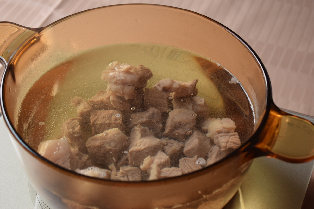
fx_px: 680
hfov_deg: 26.0
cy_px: 104
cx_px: 157
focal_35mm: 78
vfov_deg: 17.5
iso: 1000
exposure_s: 1/60
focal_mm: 52
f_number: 5.6
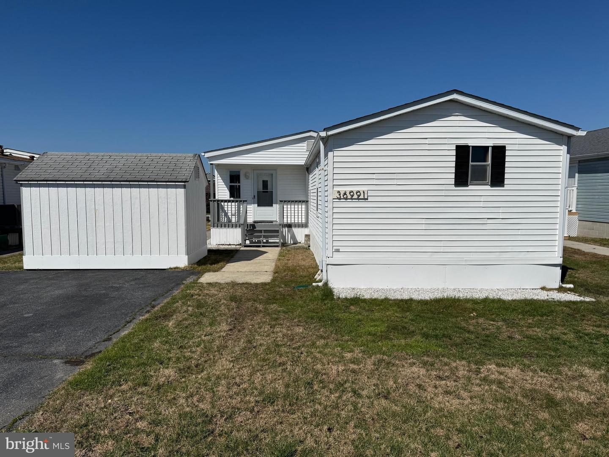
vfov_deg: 56.8
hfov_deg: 71.6
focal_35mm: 24
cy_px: 228
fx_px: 422
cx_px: 304
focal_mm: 6.76
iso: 64
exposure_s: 1/12346
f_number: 1.78
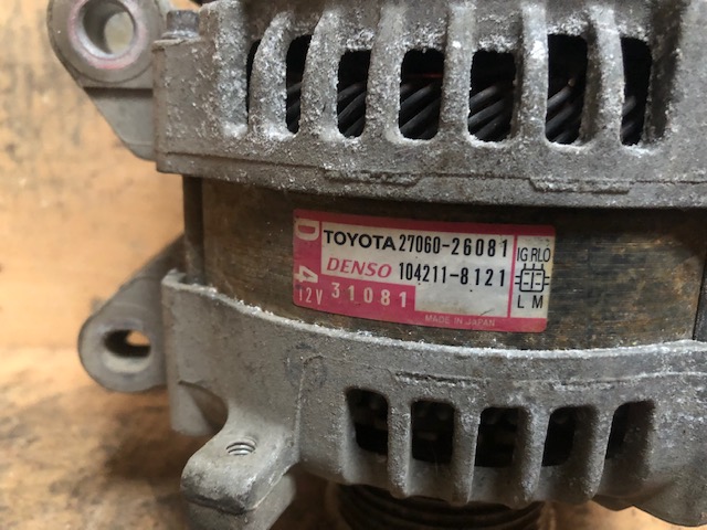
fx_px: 572
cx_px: 354
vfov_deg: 49.7
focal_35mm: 28
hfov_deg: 63.4
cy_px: 265
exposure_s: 1/4
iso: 125
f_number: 1.8
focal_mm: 4
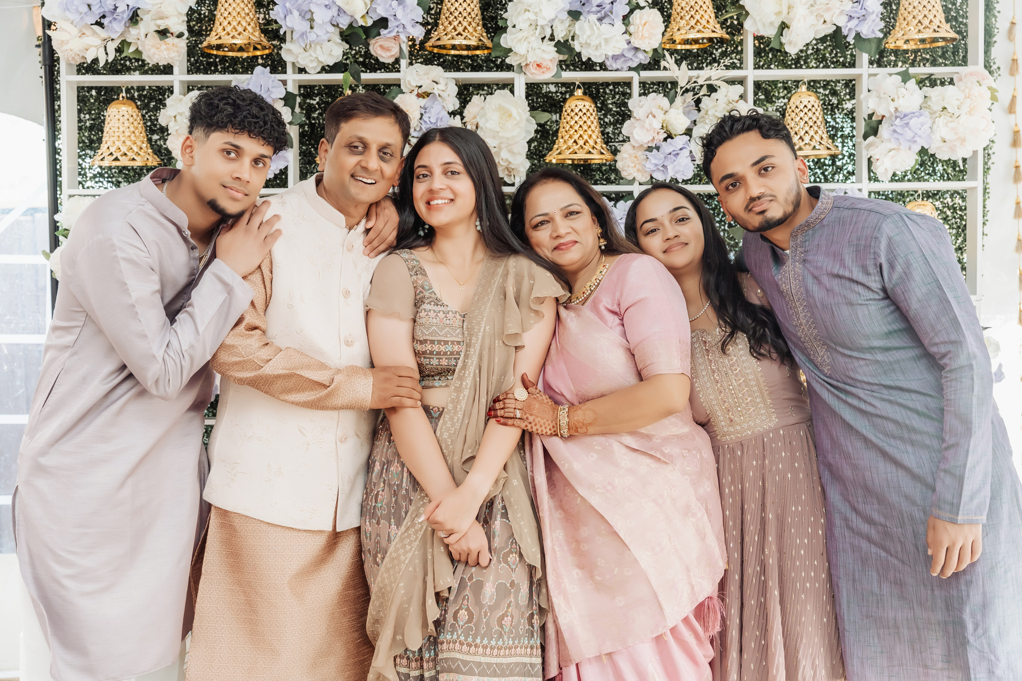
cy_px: 340
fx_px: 1320
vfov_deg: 28.9
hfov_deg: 42.3
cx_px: 511
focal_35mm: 46
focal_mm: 46.5
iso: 1000
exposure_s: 1/200
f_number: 4
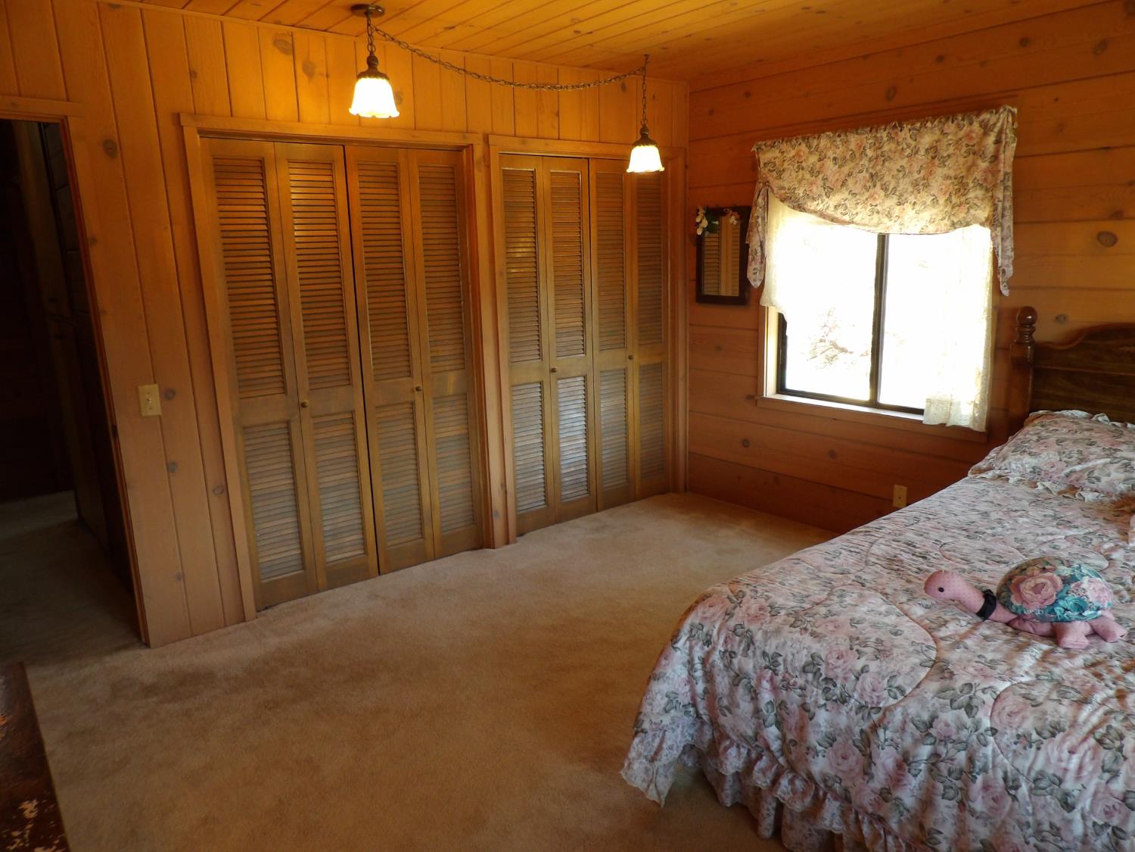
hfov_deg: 71.6
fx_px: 787
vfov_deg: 56.8
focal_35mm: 24
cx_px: 568
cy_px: 426
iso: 185
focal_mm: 4.3
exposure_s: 1/33
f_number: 3.2
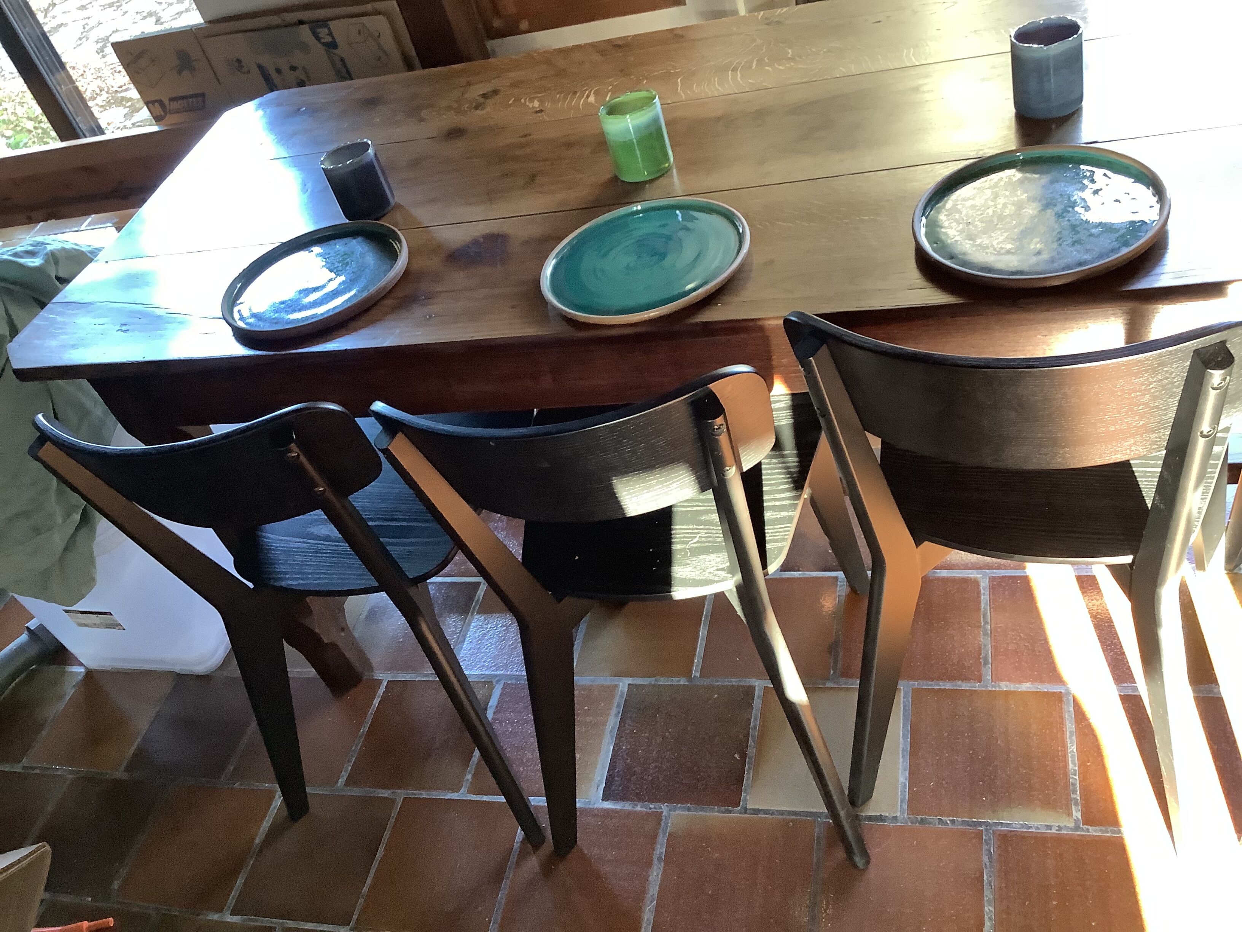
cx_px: 621
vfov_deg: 45.4
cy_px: 466
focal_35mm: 31
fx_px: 1112
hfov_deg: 58.4
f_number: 2.4
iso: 250
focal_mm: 3.3
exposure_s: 1/33
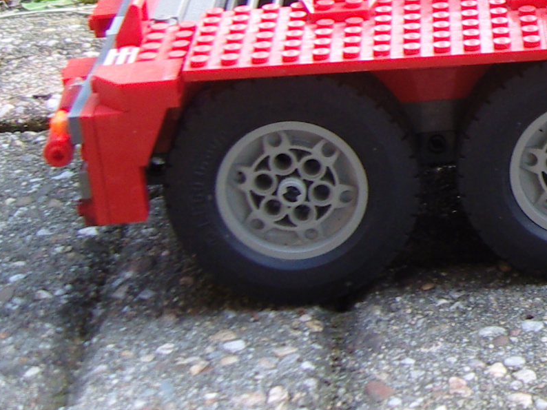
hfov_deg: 16.3
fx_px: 1753
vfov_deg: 13.1
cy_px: -39
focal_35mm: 111
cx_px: 809
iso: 100
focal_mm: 7.3
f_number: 2.8
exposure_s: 1/40
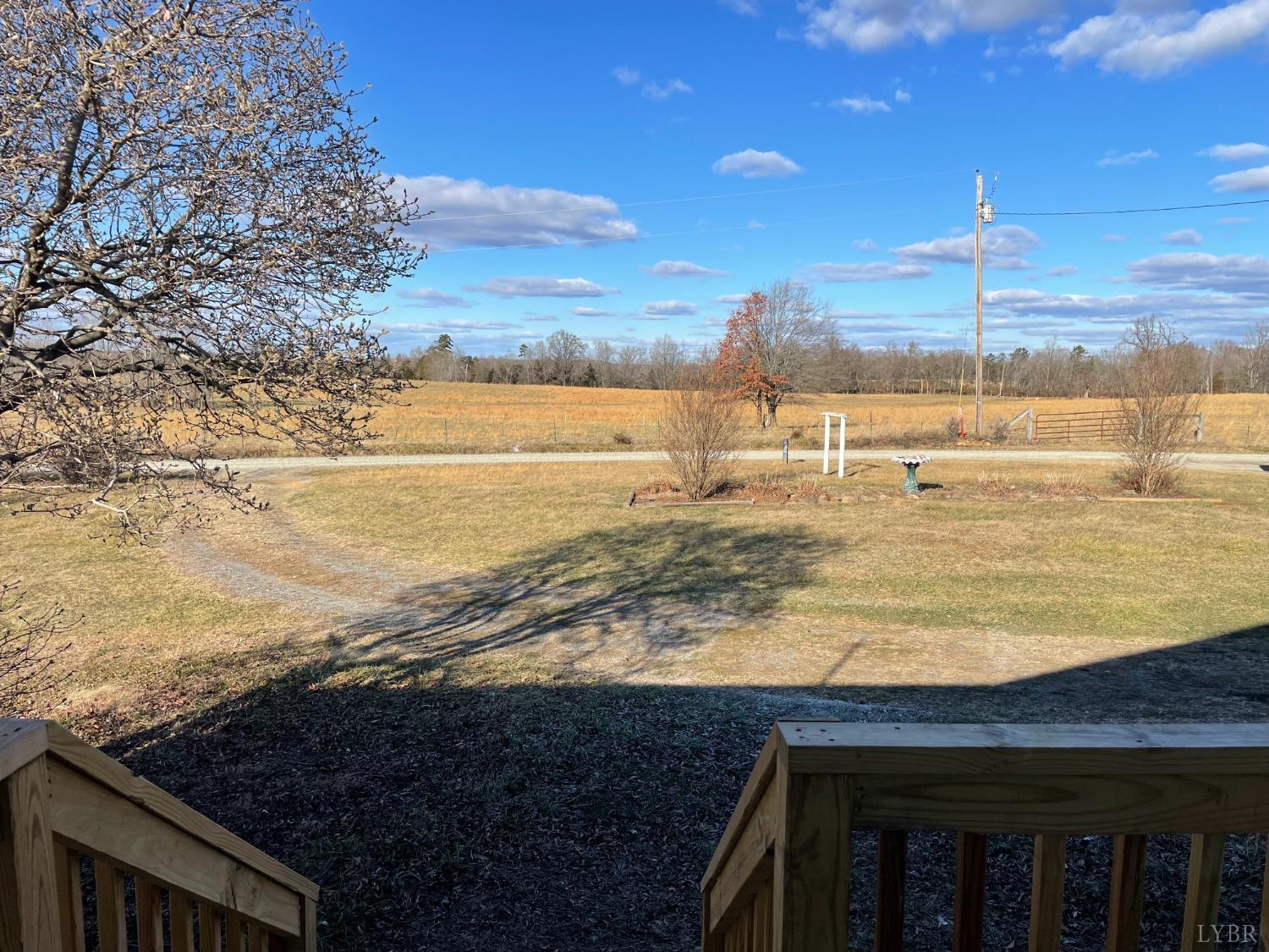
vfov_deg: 53.1
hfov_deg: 67.3
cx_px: 634
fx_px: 953
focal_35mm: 26
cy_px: 476
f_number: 1.6
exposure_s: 1/3610
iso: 32
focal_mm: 4.2
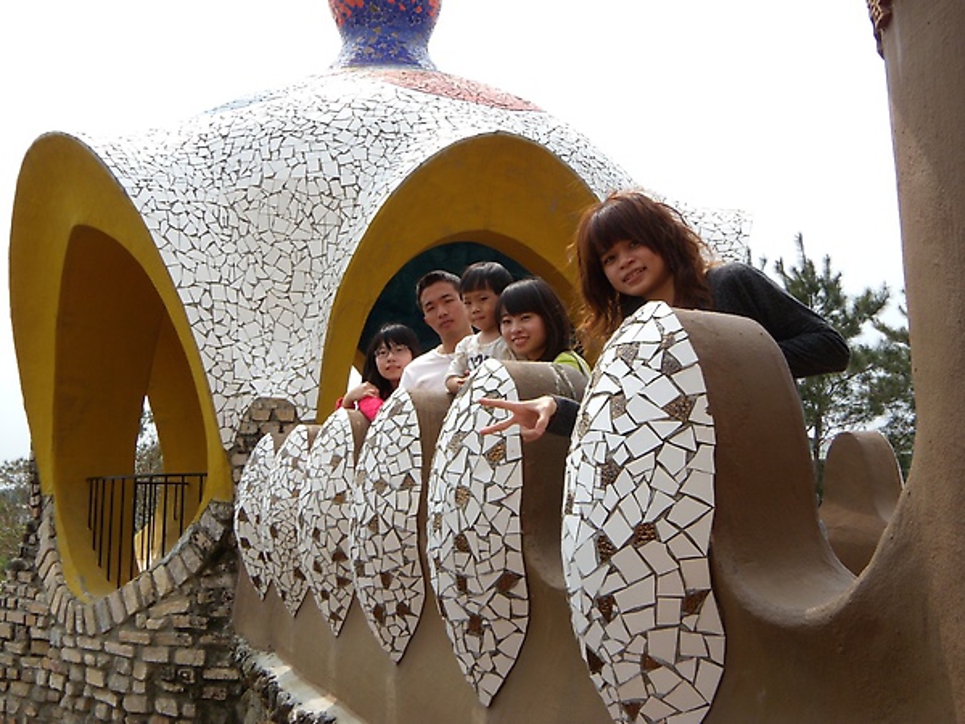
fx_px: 948
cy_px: 362
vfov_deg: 41.8
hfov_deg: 54.0
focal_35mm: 34
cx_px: 482
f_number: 7.3
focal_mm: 7.2
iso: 100
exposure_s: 1/250
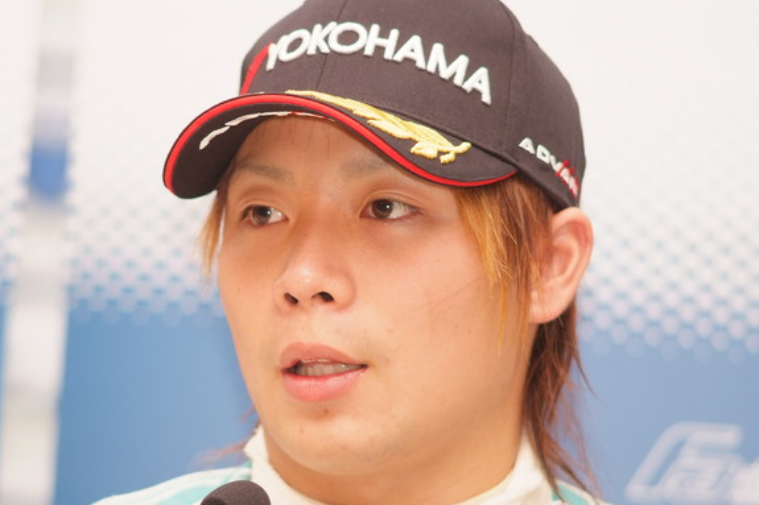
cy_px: 312
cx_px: 305
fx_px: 7124
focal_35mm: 338
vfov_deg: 4.1
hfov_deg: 6.1
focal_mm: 180
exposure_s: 1/125
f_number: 2.8
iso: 400
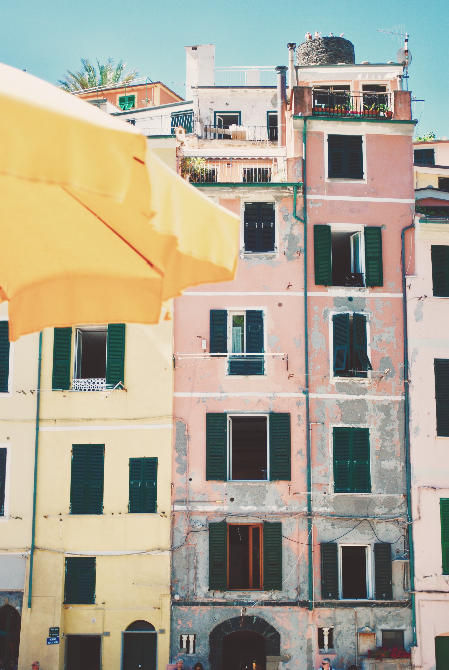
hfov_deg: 20.2
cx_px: 224
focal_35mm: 68
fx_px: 1259
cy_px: 335
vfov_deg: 29.8
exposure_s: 1/500
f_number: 5.3
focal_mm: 45
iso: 250
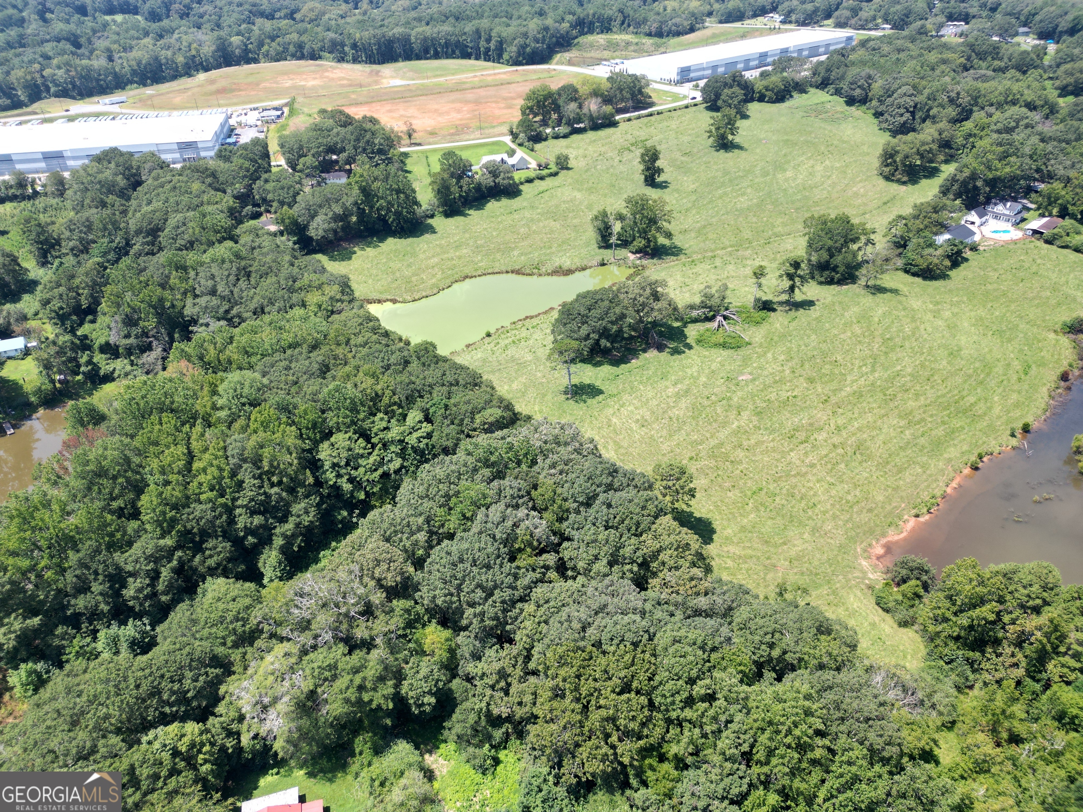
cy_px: 406
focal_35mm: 24
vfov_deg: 56.8
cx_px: 542
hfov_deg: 71.6
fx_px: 751
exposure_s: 1/1250
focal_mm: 6.72
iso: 100
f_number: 1.7
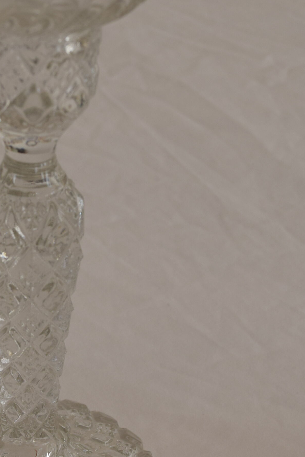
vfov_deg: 21.6
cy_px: 287
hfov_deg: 14.4
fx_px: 1197
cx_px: 25
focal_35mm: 94
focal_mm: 25
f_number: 5.6
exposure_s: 1/125
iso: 200
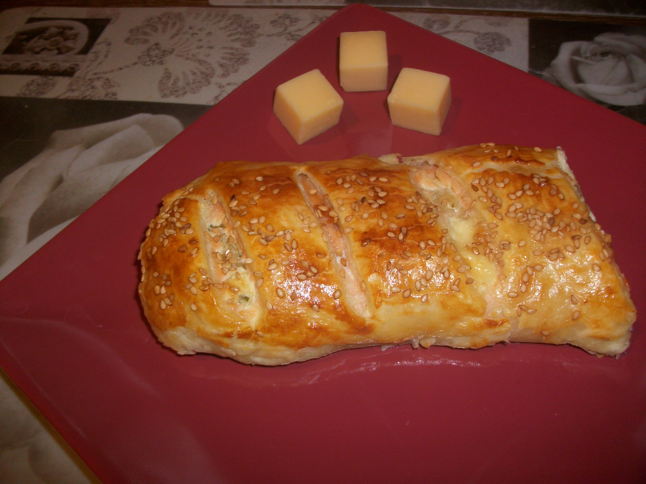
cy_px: 242
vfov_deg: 45.4
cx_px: 323
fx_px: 579
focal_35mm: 31
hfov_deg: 58.4
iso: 150
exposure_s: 1/40
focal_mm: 5.7
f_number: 2.9
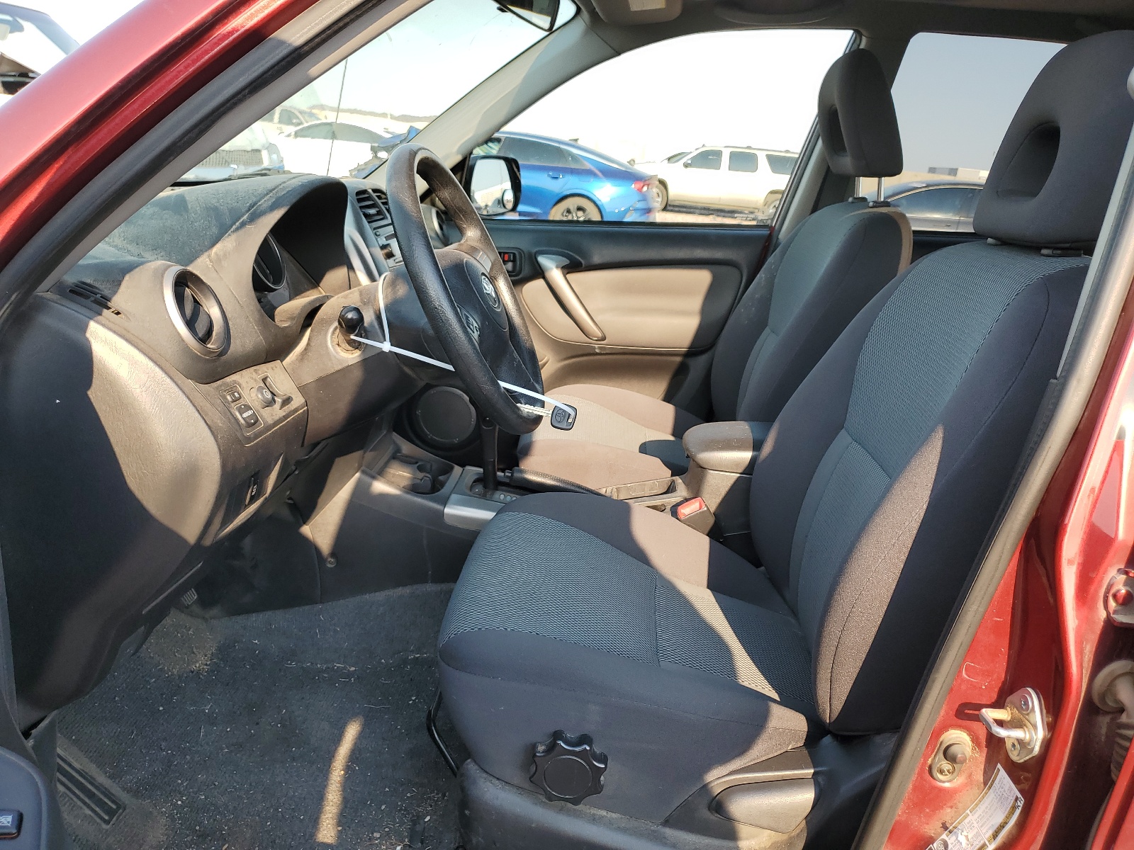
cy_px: 425
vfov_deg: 53.1
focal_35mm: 26
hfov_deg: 67.3
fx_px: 852
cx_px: 567
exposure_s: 1/588
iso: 50
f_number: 1.5
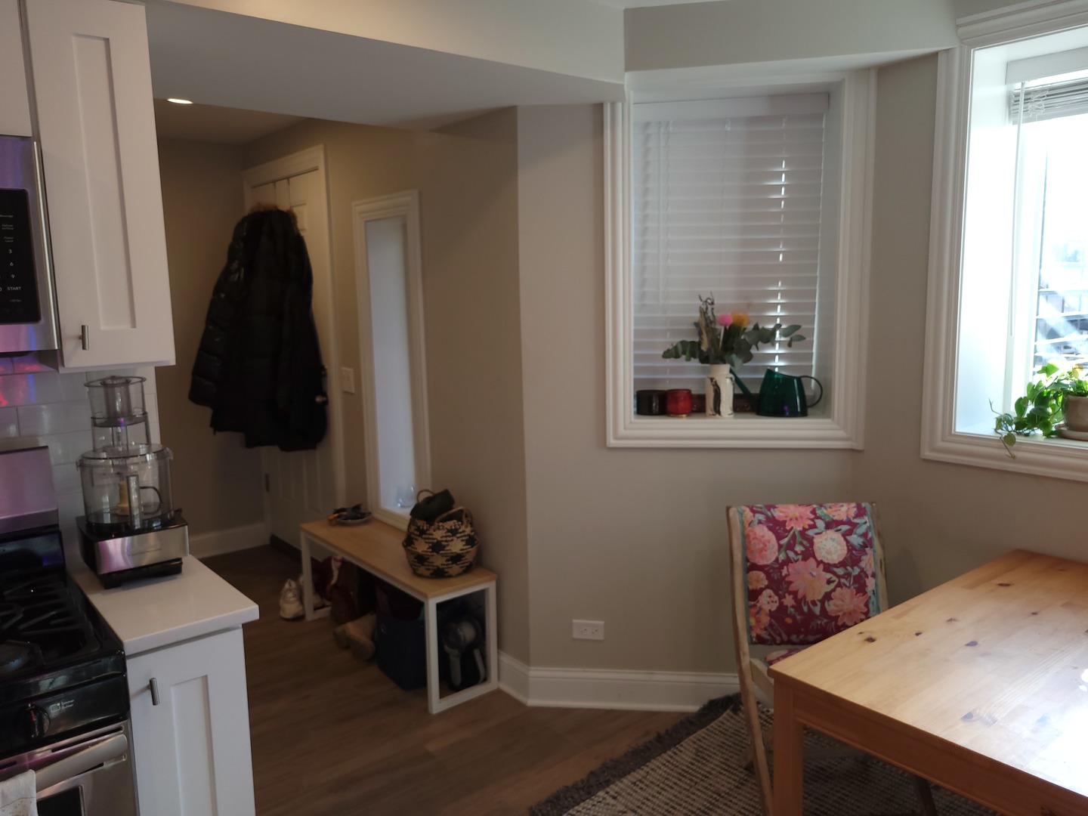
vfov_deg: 53.1
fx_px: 817
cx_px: 544
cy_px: 408
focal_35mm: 26
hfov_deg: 67.3
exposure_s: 1/120
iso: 80
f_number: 1.8
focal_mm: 5.4
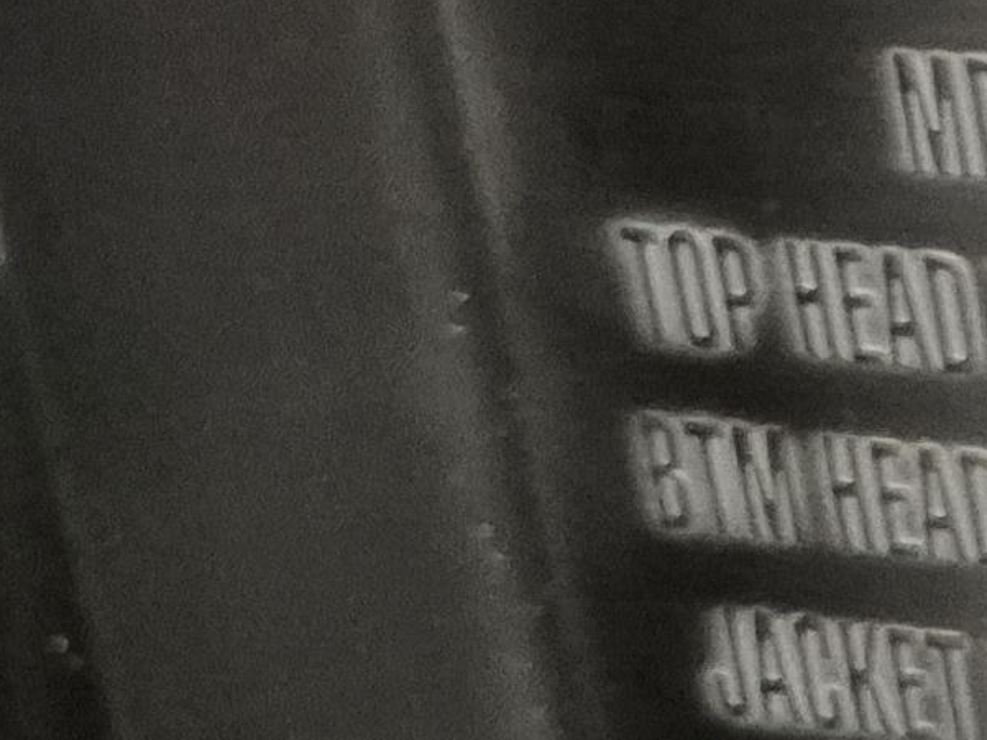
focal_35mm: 153
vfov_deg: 9.6
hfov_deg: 10.3
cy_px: 23
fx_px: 4363
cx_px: 2713
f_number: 1.8
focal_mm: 5.4
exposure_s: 1/100
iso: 1600
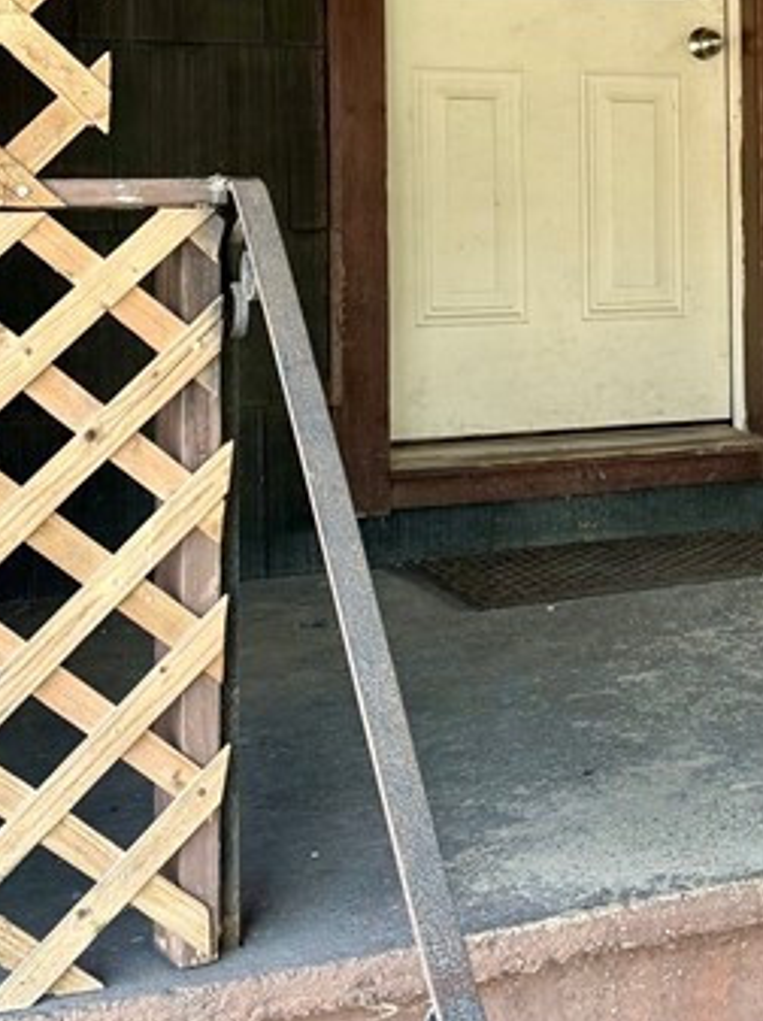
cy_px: 230
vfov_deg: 26.3
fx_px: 2149
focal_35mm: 73
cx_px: 993
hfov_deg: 18.7
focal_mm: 6.76
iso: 160
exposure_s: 1/121
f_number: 1.78
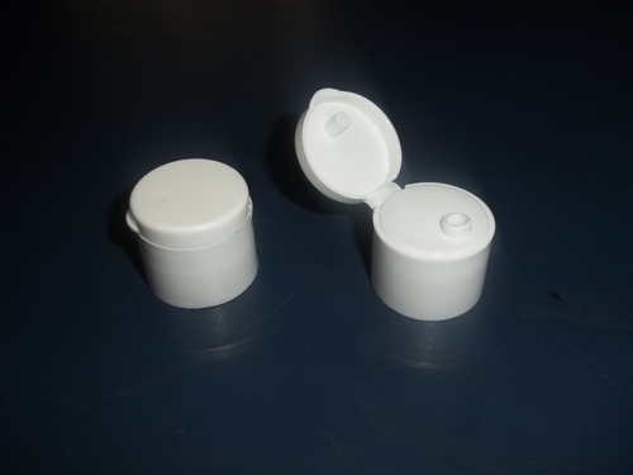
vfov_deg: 39.7
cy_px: 238
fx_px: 658
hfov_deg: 51.4
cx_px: 316
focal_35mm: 36
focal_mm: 6.5
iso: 64
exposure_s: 1/30
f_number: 3.1
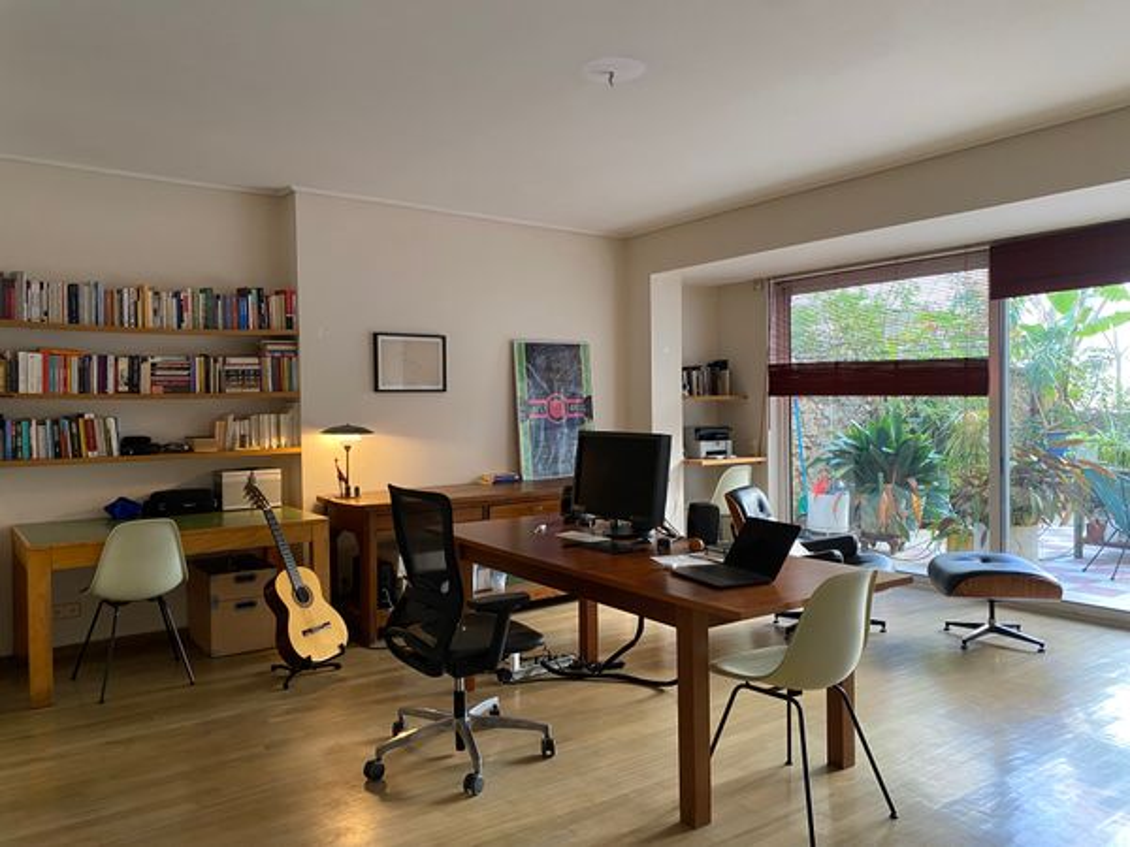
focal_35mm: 26
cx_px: 565
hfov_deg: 67.3
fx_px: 849
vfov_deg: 53.1
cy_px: 424
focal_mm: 4.25
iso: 125
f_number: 1.8
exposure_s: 1/50
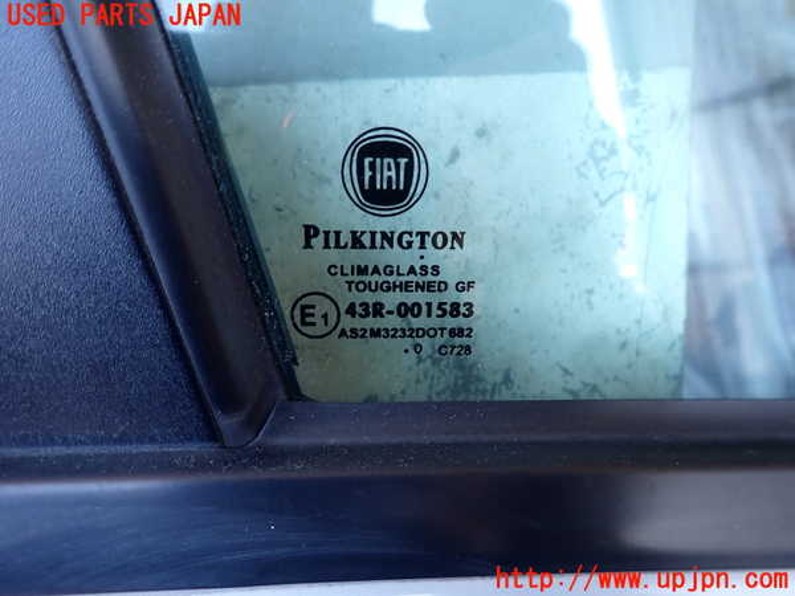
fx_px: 574
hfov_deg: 69.4
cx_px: 398
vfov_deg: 54.9
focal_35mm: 25
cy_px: 298
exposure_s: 1/60
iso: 160
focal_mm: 4.5
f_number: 2
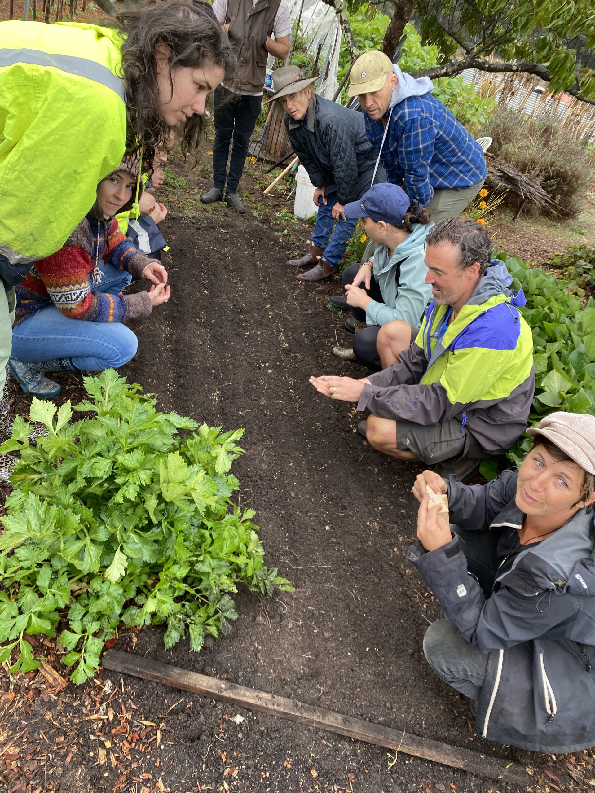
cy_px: 396
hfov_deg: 53.1
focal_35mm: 26
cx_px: 298
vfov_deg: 67.3
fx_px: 596
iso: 64
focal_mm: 4.25
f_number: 1.8
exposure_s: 1/121
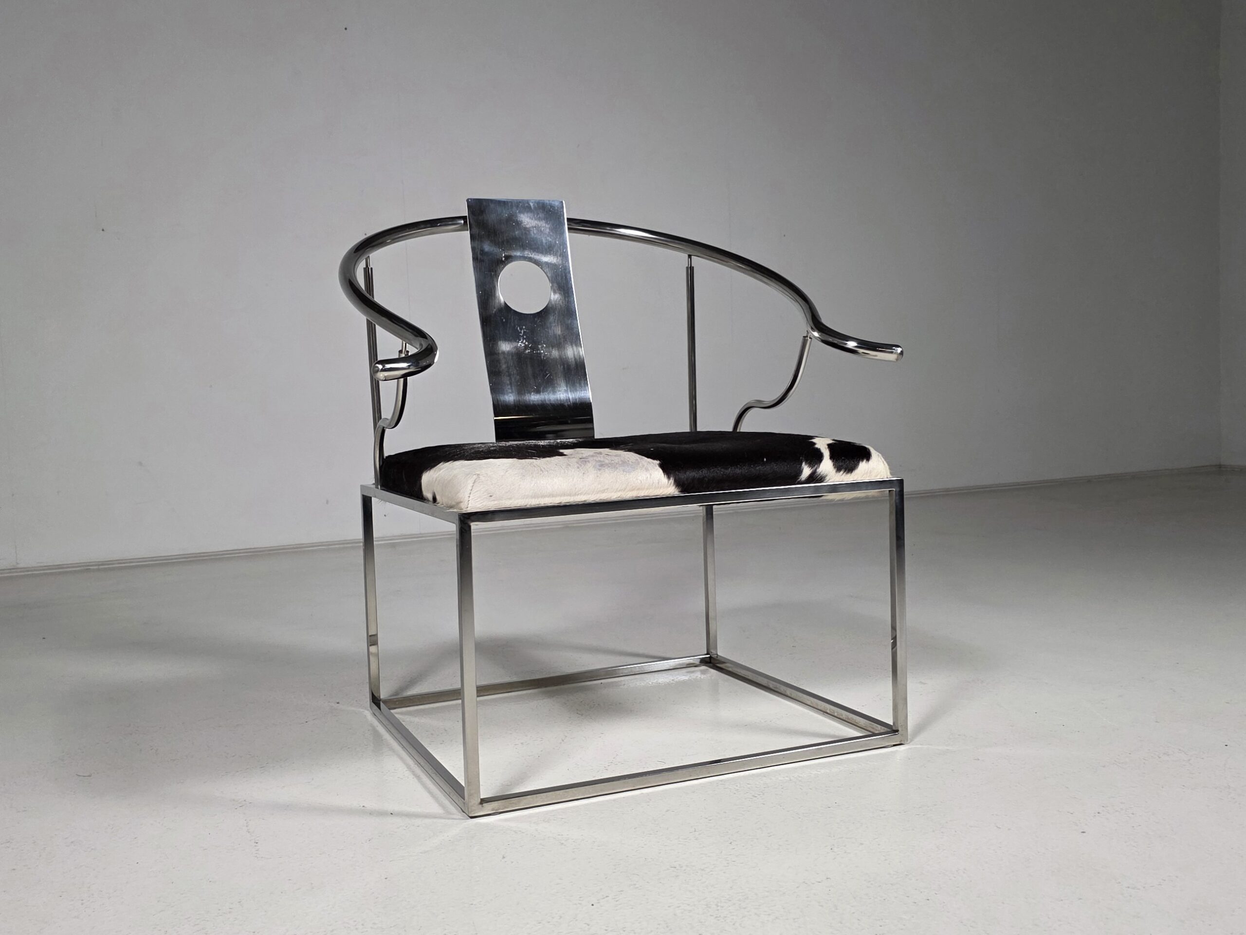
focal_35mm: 23
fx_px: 828
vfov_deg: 58.9
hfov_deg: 73.9
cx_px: 623
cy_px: 468
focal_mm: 6.3
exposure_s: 1/101
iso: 200
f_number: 1.7
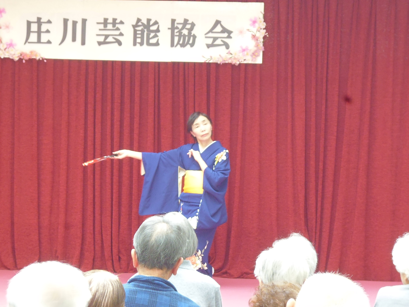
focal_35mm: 133
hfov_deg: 14.8
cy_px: 160
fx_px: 1572
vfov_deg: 11.2
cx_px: 207
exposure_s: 1/5
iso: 400
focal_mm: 19.3
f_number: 6.5
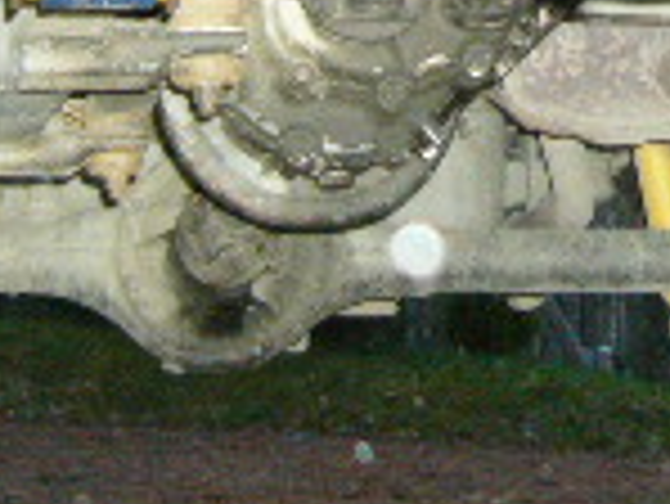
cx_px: 697
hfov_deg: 13.0
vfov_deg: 9.5
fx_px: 2906
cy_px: -324
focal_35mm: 150
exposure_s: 1/60
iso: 400
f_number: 2.8
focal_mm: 5.8
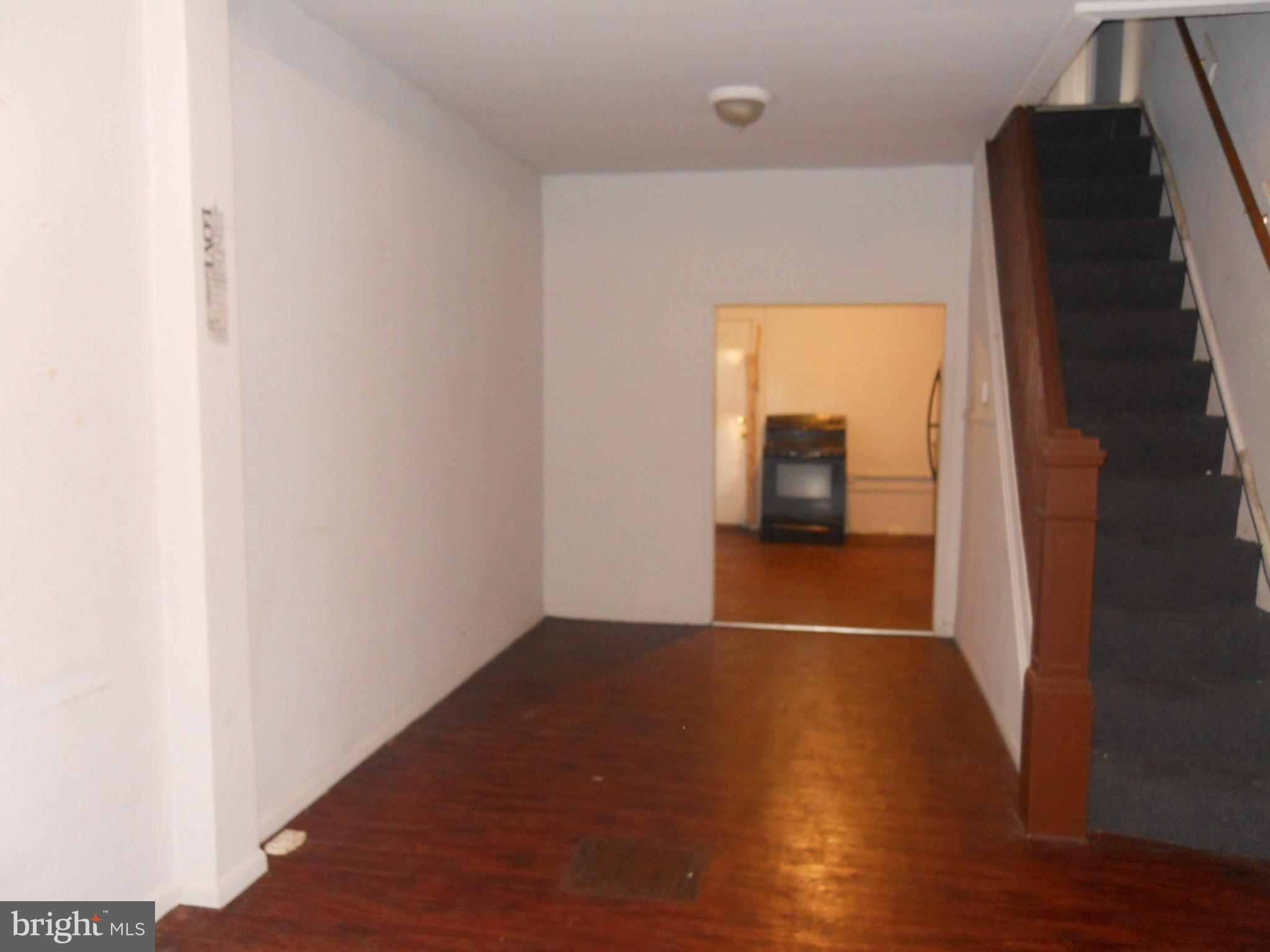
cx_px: 635
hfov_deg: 63.4
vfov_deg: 49.7
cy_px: 476
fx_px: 1027
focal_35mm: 28
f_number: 2.7
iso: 400
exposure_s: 1/25
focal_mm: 5
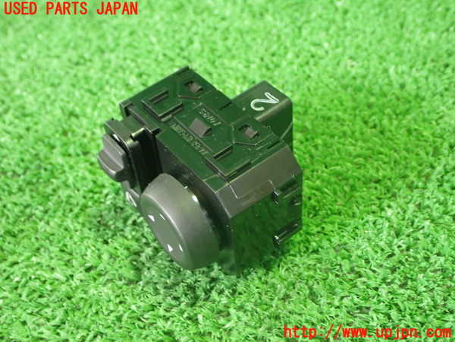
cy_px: 171
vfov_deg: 29.1
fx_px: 657
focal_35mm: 50
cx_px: 228
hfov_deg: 38.2
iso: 800
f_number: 3.2
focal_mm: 9.01
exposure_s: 1/15
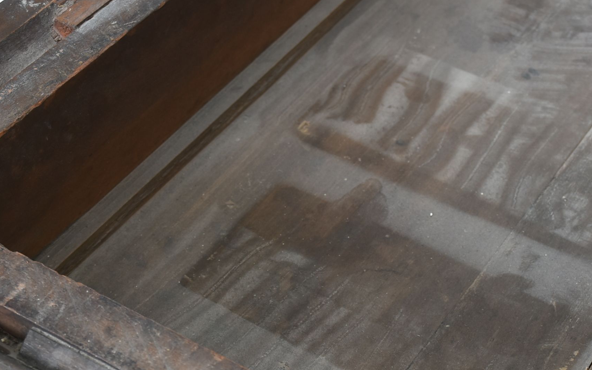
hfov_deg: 24.1
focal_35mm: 86
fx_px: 1388
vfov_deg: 15.2
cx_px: 301
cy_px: 229
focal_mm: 32
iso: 200
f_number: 7.1
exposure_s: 1/80
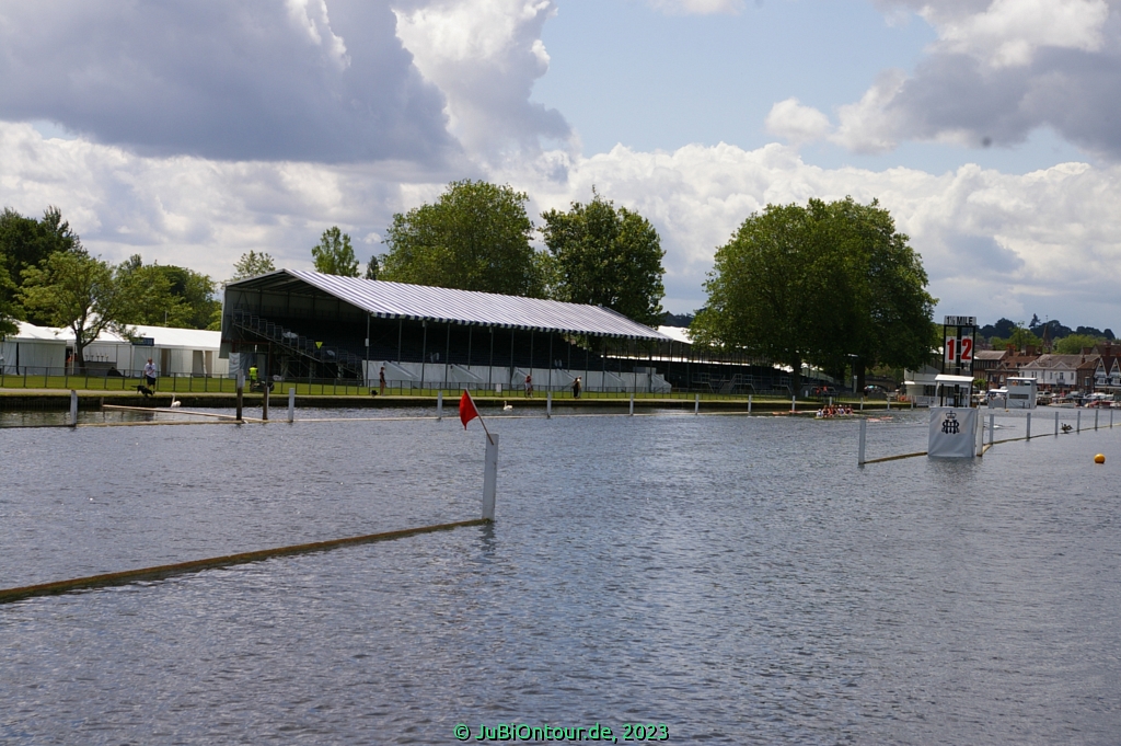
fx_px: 2567
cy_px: 373
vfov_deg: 16.5
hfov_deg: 24.6
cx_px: 560
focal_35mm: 82
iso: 200
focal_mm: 55
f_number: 11
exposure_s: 1/350
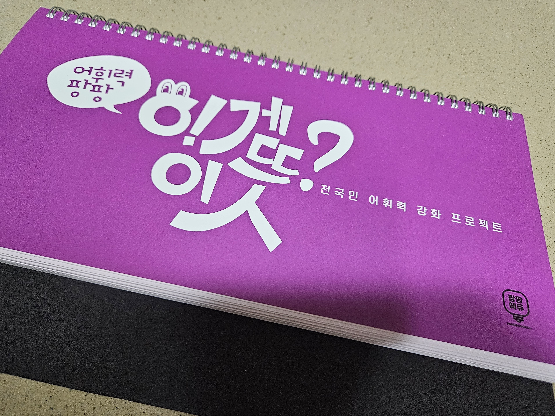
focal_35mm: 24
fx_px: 385
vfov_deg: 56.8
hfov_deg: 71.6
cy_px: 211
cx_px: 274
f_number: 1.8
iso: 640
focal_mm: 5.4
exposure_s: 1/172
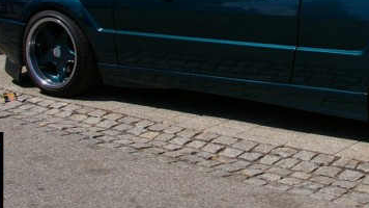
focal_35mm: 81
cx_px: 329
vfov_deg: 14.6
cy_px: -12
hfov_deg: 25.4
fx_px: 794
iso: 200
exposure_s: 1/250
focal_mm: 23
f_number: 11
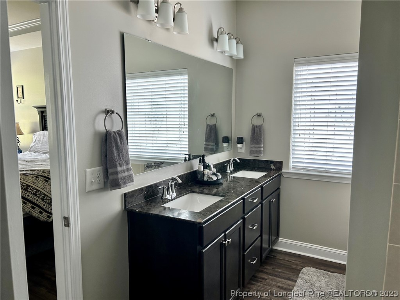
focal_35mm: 26
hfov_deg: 67.3
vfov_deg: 53.1
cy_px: 150
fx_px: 300
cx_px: 200
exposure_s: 1/121
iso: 100
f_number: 1.5
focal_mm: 5.7
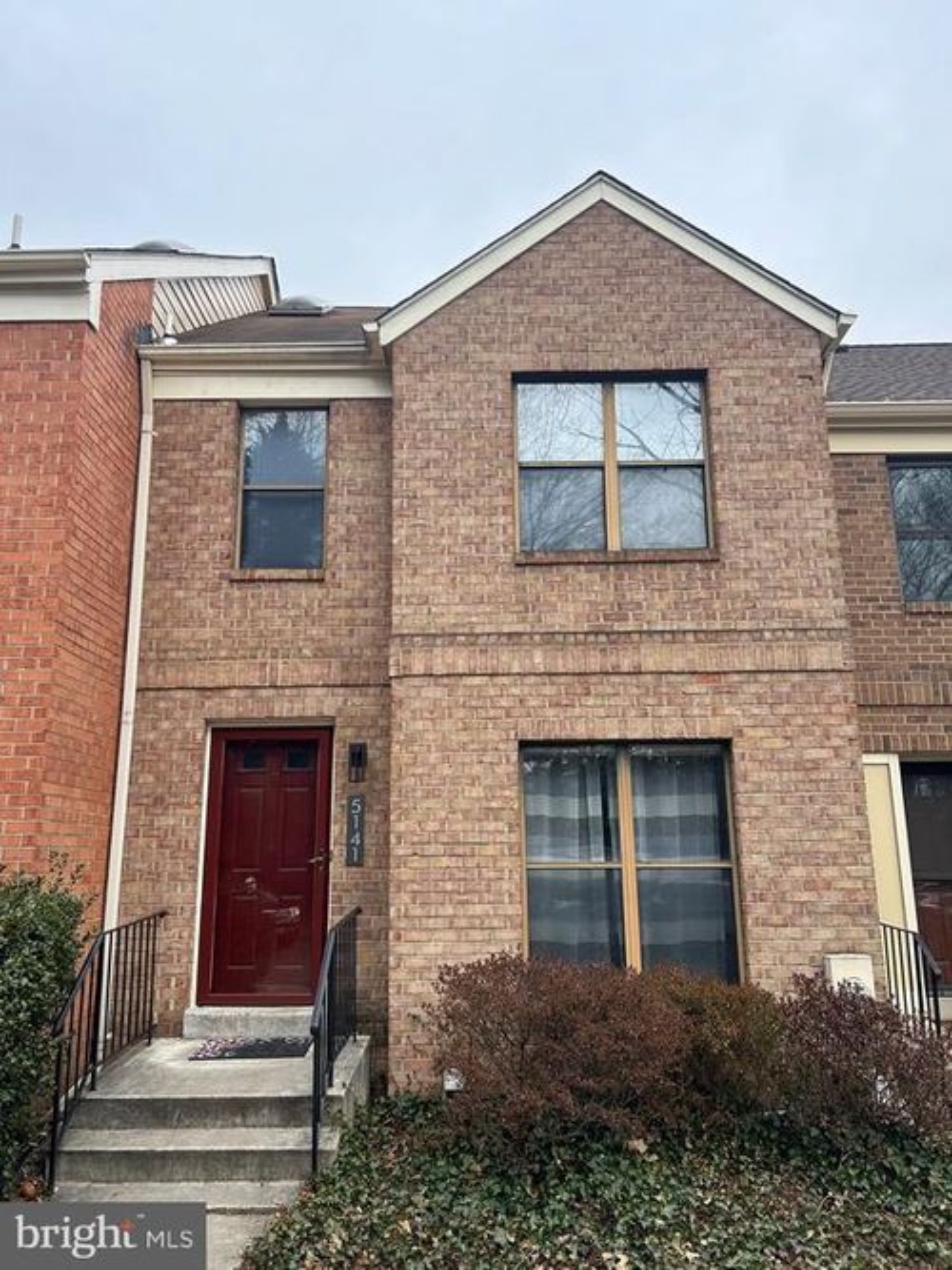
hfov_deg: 53.0
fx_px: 954
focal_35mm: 26
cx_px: 476
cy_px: 635
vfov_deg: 67.3
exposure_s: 1/1431
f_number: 1.5
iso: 50
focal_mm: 5.7
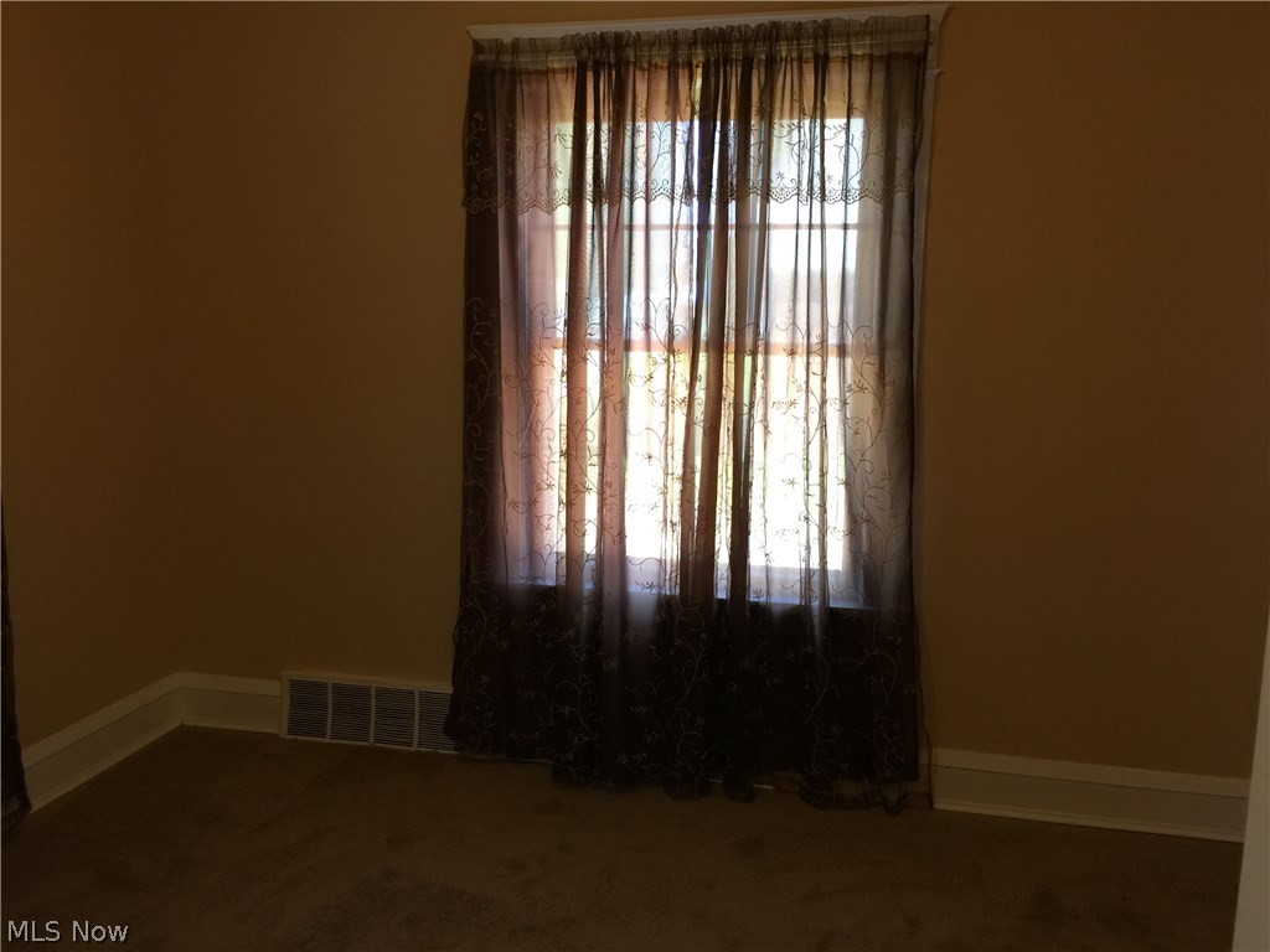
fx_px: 1064
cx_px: 635
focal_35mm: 29
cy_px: 476
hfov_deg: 61.7
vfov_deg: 48.2
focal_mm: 4.15
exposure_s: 1/15
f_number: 2.2
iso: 32
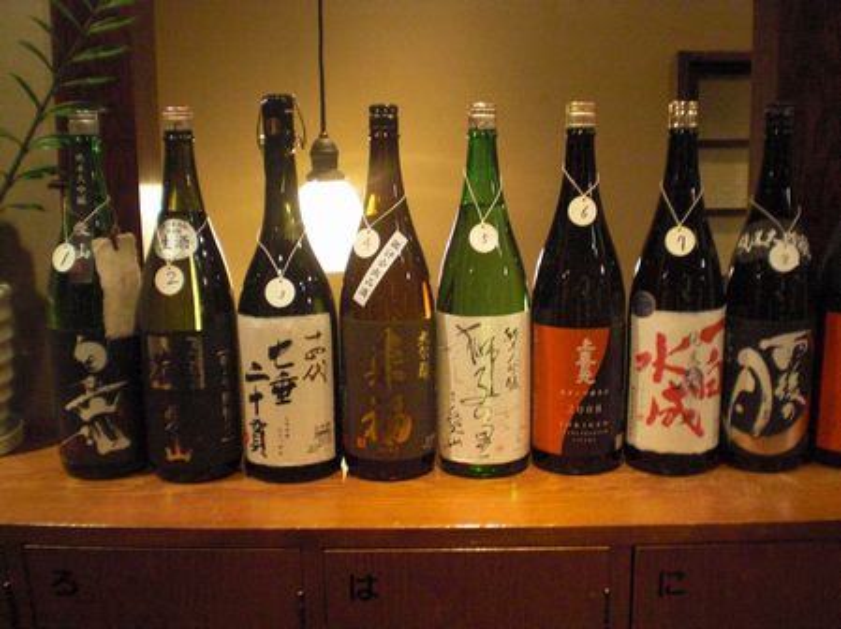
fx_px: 922
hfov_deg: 49.0
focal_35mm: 38
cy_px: 314
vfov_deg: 37.7
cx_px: 420
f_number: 3.1
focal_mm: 6.3
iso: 800
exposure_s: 1/30
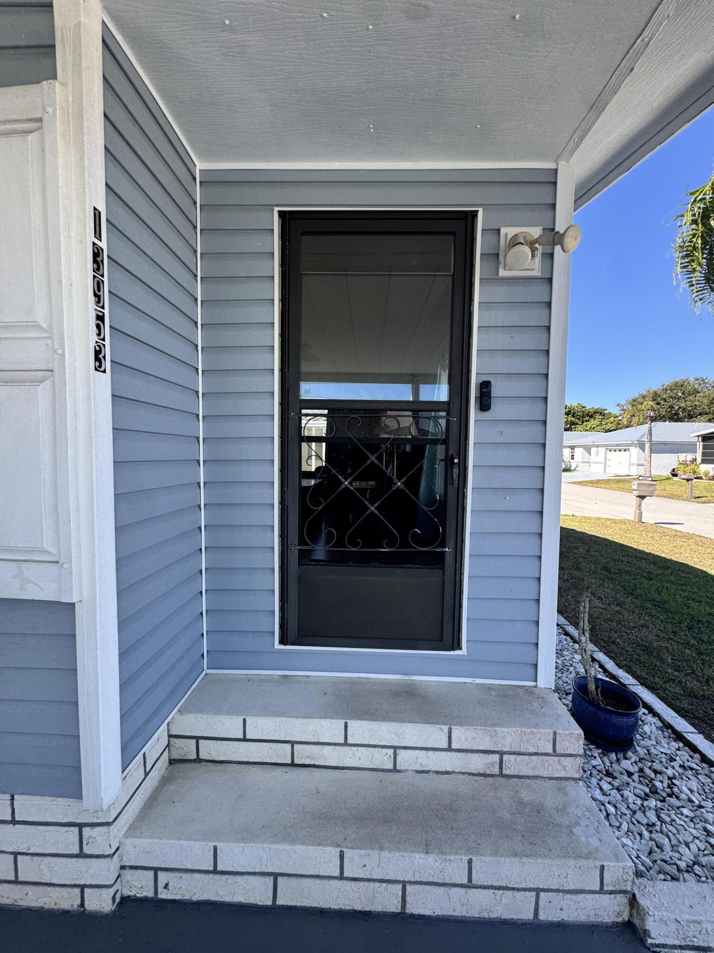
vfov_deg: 102.1
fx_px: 385
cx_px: 357
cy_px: 476
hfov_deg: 85.7
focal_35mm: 14
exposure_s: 1/265
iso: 40
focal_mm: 2.22
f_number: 2.2
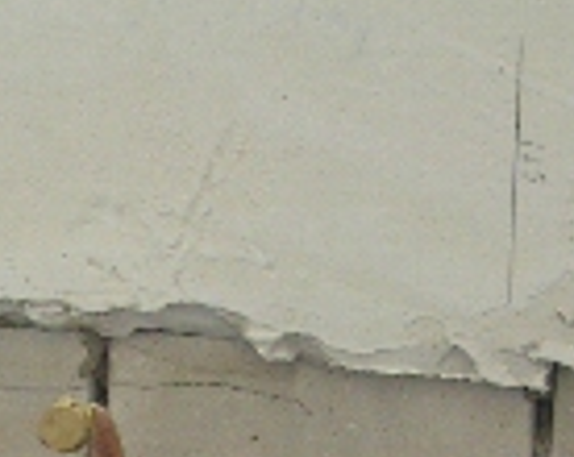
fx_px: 3766
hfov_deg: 8.6
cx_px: -96
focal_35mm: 222
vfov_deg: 6.7
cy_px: 976
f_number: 3.1
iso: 100
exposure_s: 1/30
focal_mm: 8.2
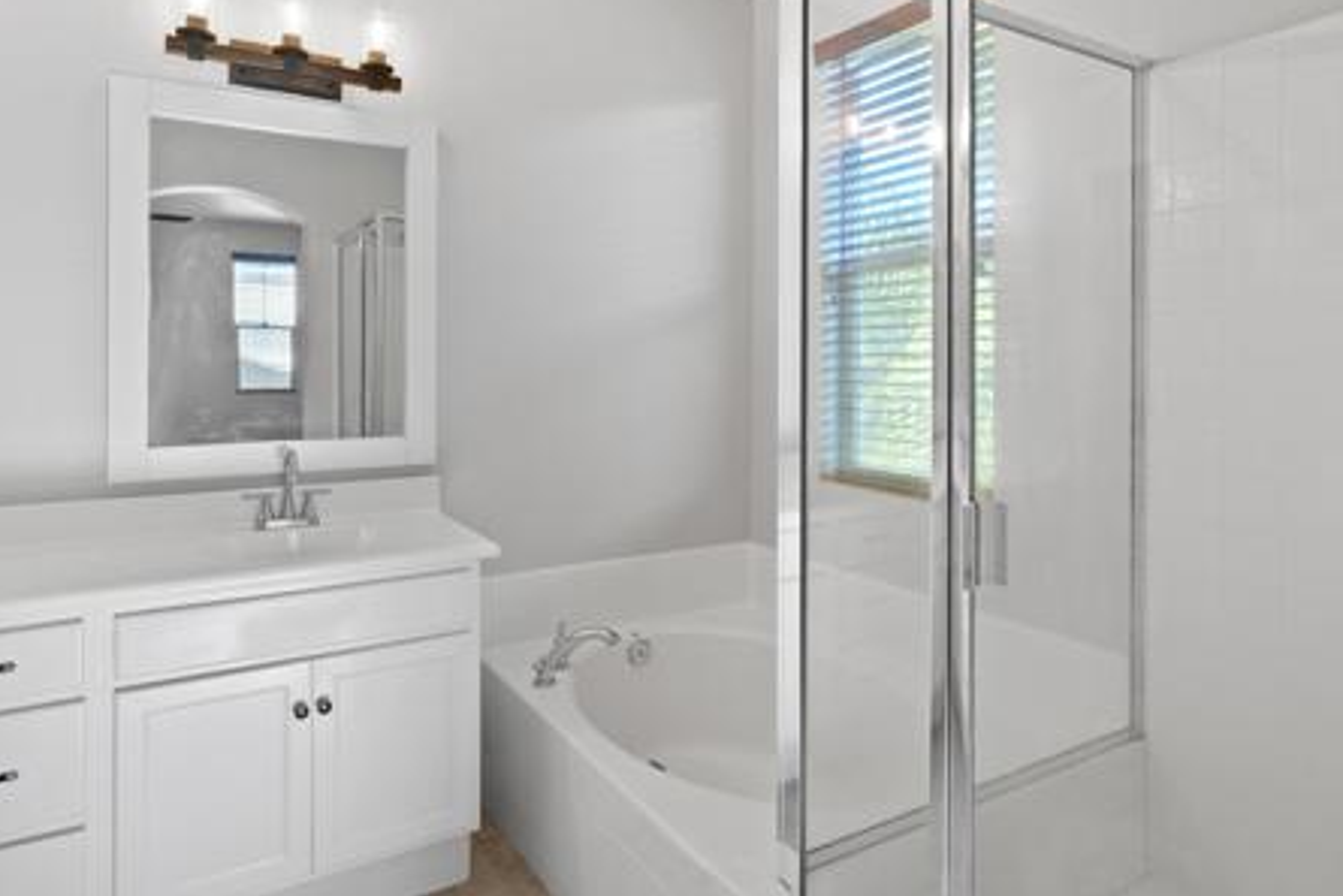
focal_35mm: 23
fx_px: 858
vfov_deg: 54.5
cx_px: 718
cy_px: 336
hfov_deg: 76.0
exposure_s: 1/15
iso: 500
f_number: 6.3
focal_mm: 16
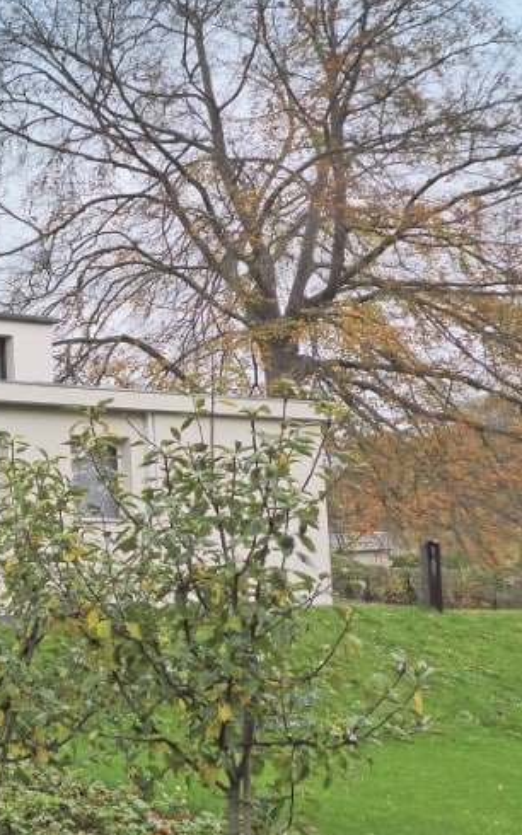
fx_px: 1526
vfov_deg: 30.6
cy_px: 435
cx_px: -119
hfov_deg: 18.3
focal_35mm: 67
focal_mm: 5.8
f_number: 3.6
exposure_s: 1/160
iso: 160
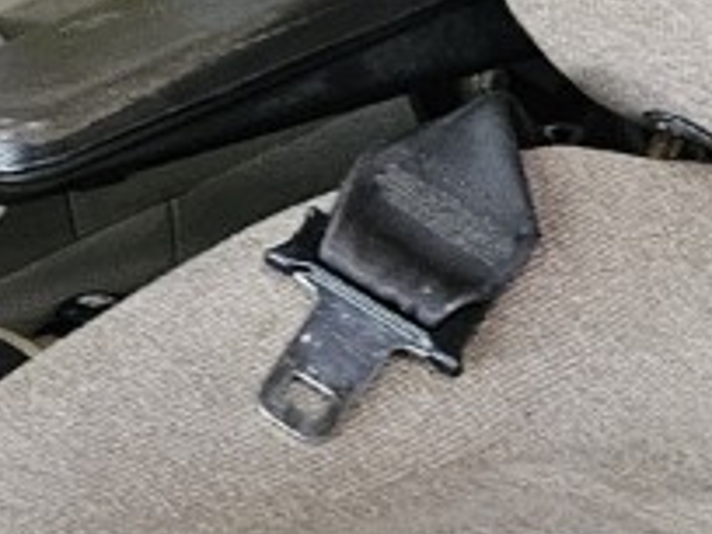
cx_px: 667
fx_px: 3332
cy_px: 112
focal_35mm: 162
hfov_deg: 12.1
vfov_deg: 9.1
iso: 500
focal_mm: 5.4
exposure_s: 1/100
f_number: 1.8
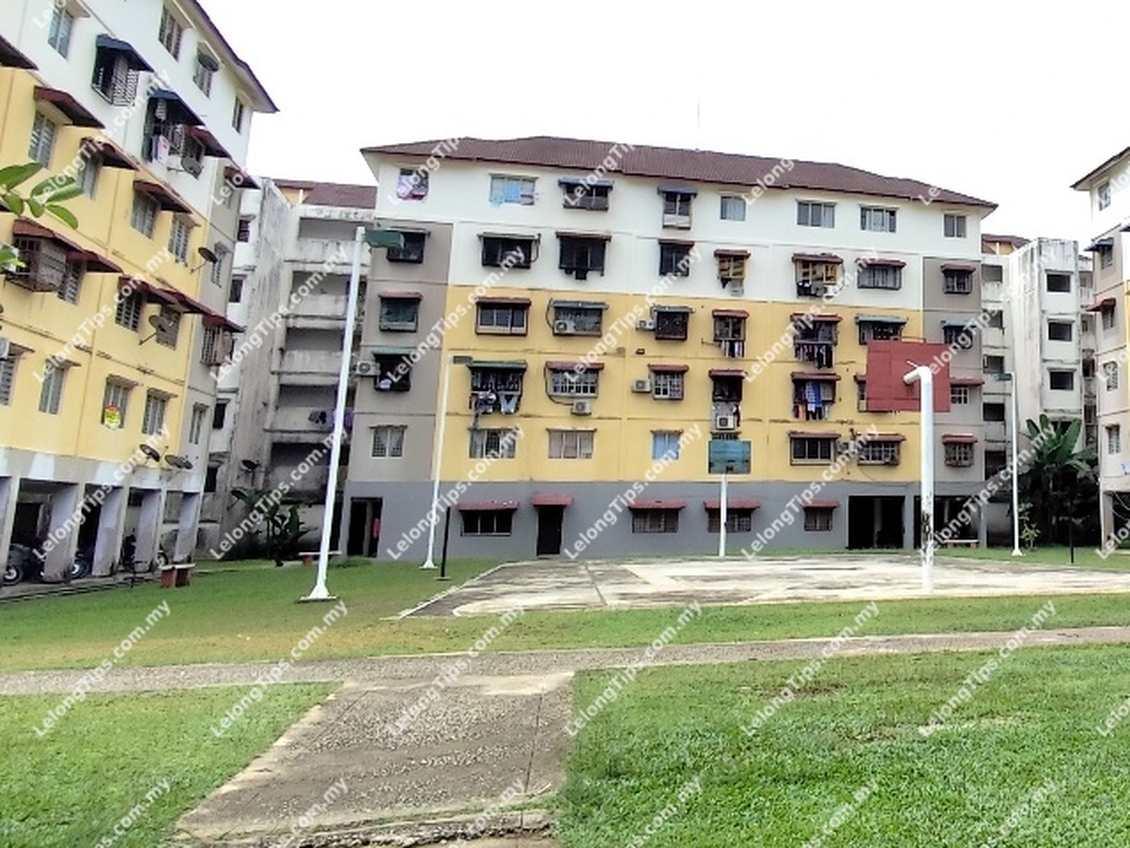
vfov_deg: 47.5
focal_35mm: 29
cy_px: 285
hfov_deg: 58.2
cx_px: 860
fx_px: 947
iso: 50
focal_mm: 1.65
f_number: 2.2
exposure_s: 1/810
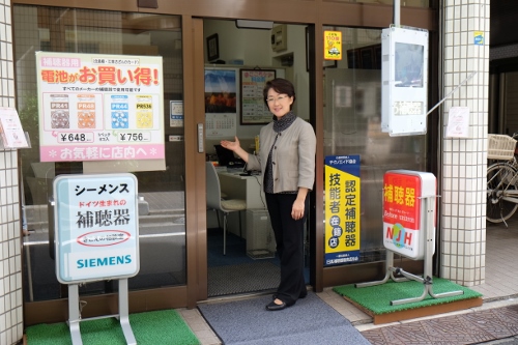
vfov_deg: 35.0
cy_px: 172
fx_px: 547
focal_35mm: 38
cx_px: 259
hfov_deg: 50.7
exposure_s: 1/140
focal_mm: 25.4
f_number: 3.2
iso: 200
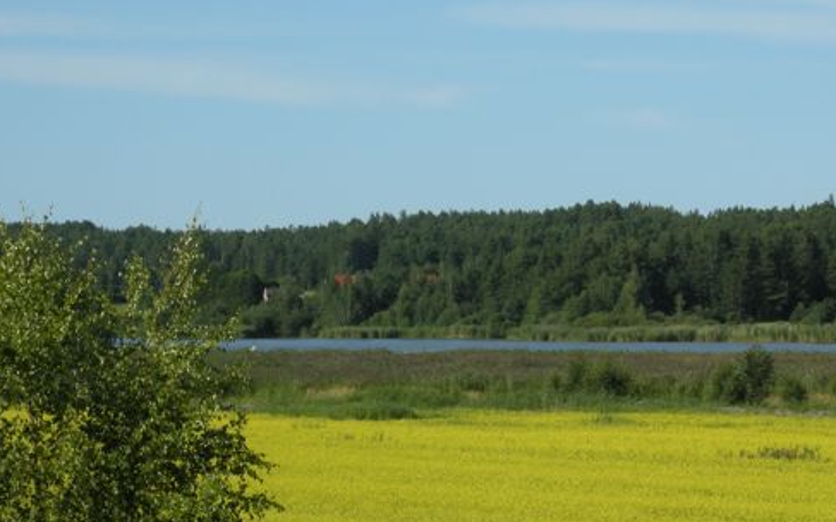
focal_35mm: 201
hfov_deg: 10.4
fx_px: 4578
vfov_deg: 6.5
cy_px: 437
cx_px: 484
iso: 64
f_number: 6.5
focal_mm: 26.3
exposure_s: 1/262
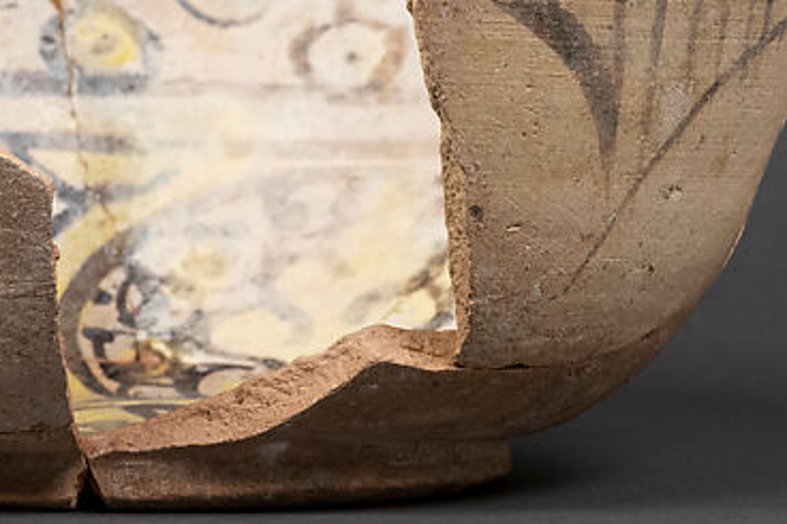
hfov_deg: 12.5
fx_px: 3562
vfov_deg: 8.4
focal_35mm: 163
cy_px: 171
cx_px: 139
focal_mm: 50
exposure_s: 1/20
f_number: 14
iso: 640
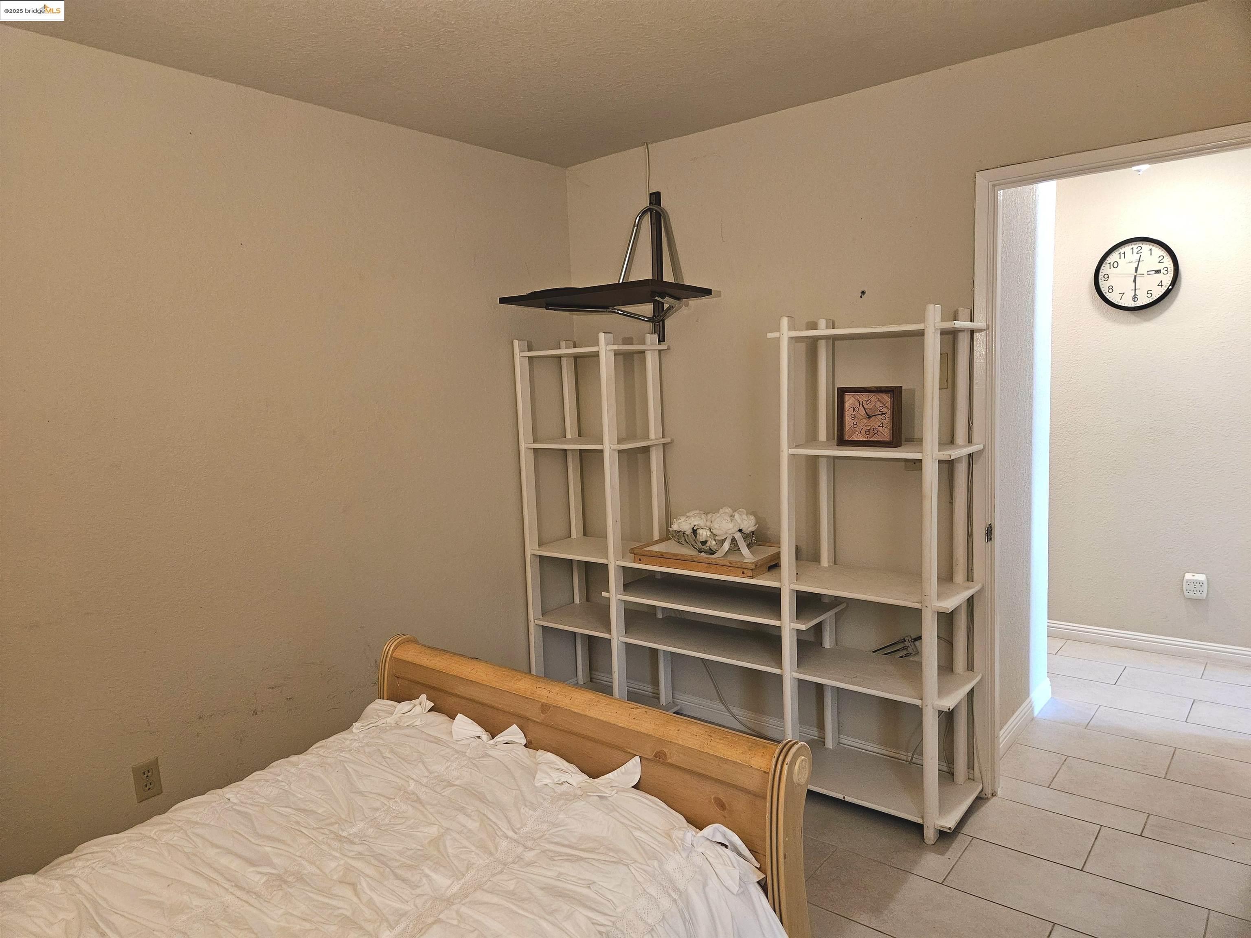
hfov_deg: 73.9
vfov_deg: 58.9
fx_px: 831
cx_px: 626
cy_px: 469
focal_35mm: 23
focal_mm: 5.4
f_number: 1.8
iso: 500
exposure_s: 1/60
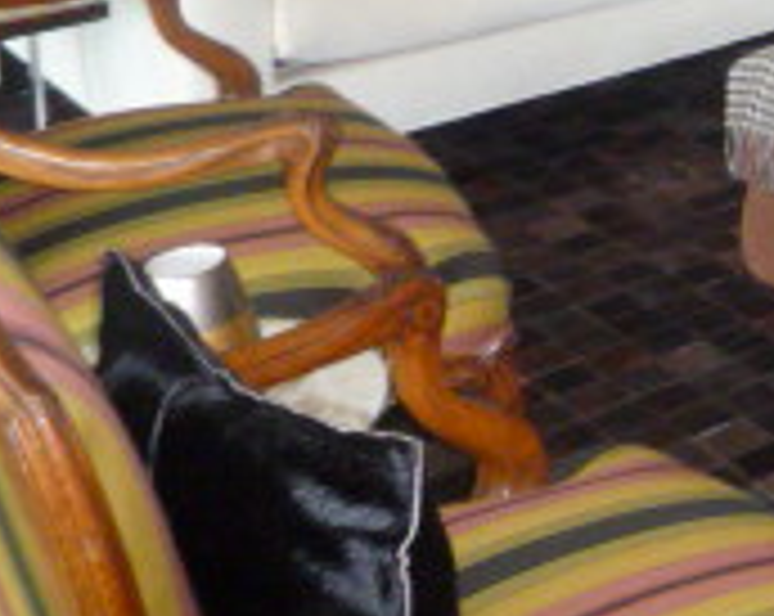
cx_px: 1377
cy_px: -373
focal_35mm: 91
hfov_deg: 17.3
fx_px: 2081
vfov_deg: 15.3
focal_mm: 4.4
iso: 400
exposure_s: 1/30
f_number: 2.8
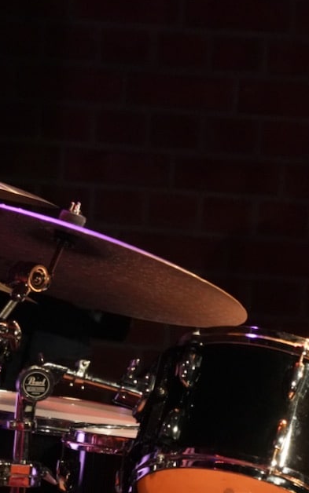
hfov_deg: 4.4
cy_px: 238
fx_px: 4025
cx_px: 484
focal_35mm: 299
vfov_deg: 7.0
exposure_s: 1/200
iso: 6400
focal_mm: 144
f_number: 5
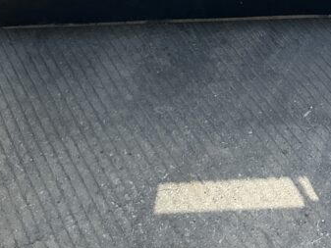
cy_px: -125
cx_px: 314
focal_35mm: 85
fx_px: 813
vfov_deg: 15.9
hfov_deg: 22.3
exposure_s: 1/842
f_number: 1.8
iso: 25
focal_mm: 3
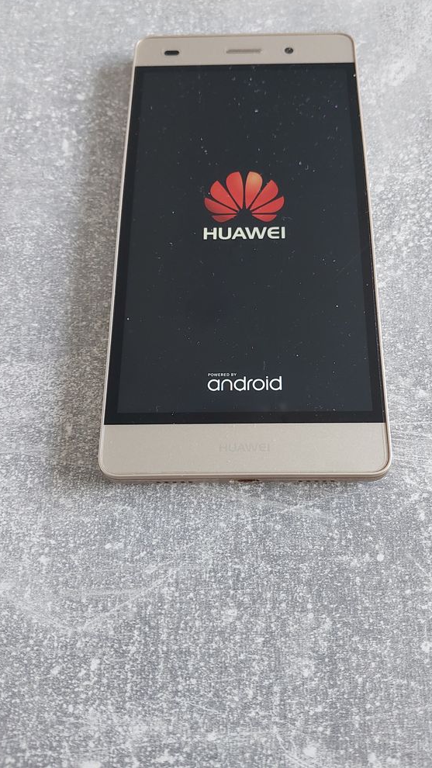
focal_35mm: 33
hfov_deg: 35.5
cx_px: 257
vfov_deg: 59.5
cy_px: 381
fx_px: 672
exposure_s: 1/60
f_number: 1.8
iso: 200
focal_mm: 4.6
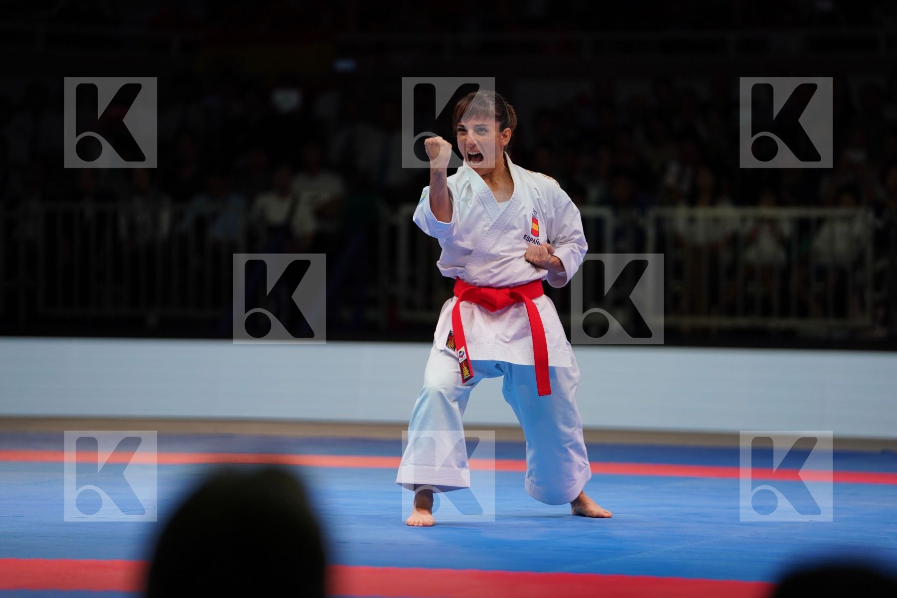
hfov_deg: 11.3
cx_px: 448
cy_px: 299
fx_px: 4534
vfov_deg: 7.5
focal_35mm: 182
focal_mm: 182
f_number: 2.8
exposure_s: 1/1000
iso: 640
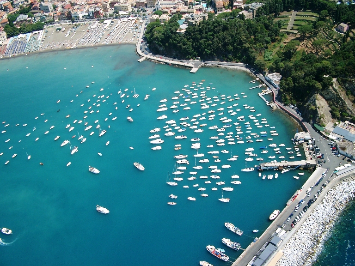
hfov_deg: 50.1
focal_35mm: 37
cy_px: 133
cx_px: 178
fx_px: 379
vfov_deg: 38.7
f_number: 5
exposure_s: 1/800
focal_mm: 7.6
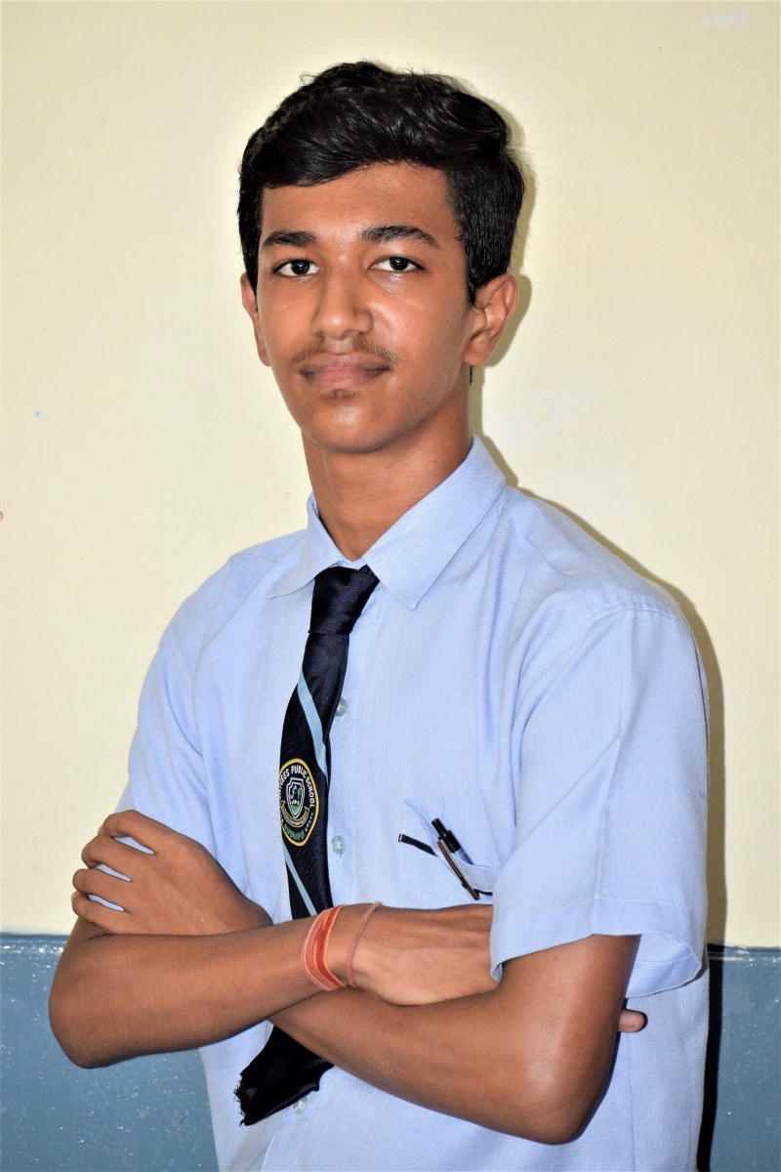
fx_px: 3807
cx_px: 390
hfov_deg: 11.7
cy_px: 586
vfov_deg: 17.5
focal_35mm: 117
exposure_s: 1/40
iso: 800
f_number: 4.8
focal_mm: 78
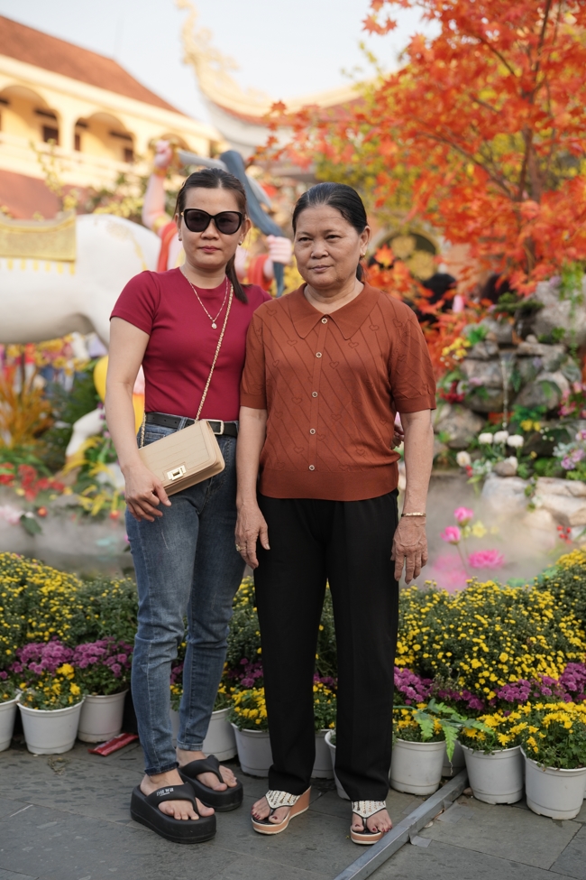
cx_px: 293
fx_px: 1221
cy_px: 440
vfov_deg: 39.6
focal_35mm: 50
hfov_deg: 27.0
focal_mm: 50
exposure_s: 1/1000
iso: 320
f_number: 2.5
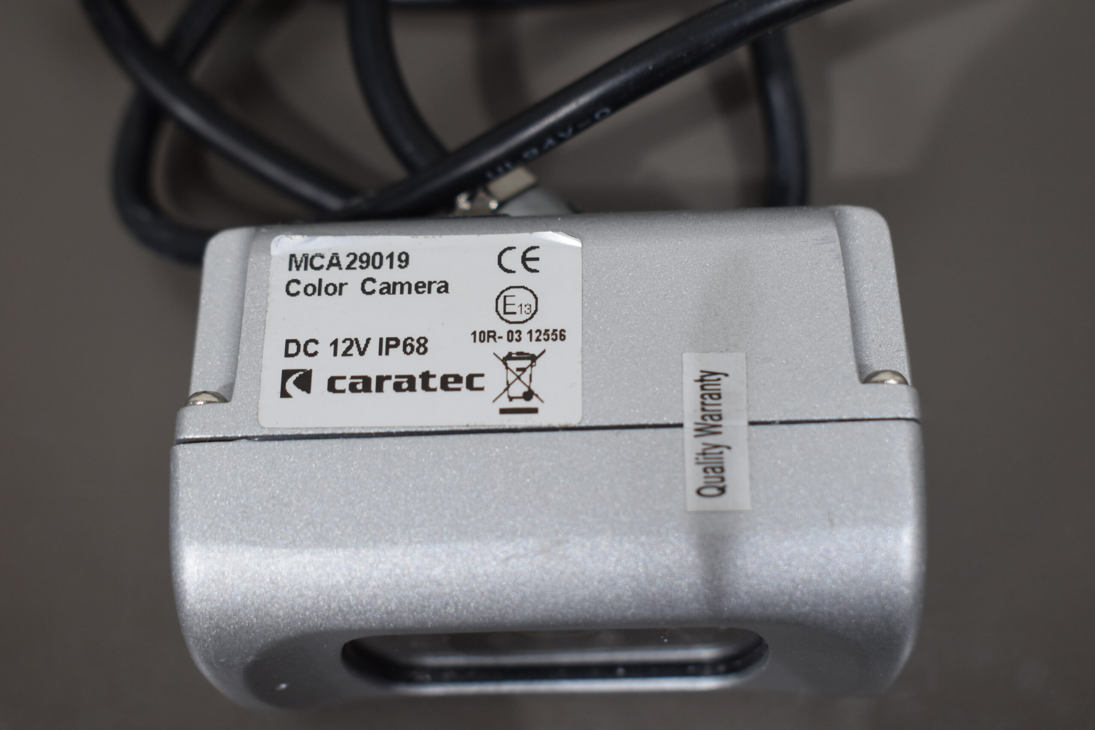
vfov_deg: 23.8
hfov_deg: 35.1
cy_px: 365
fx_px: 1734
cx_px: 548
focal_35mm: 57
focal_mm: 38
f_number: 5.6
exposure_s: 1/60
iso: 400
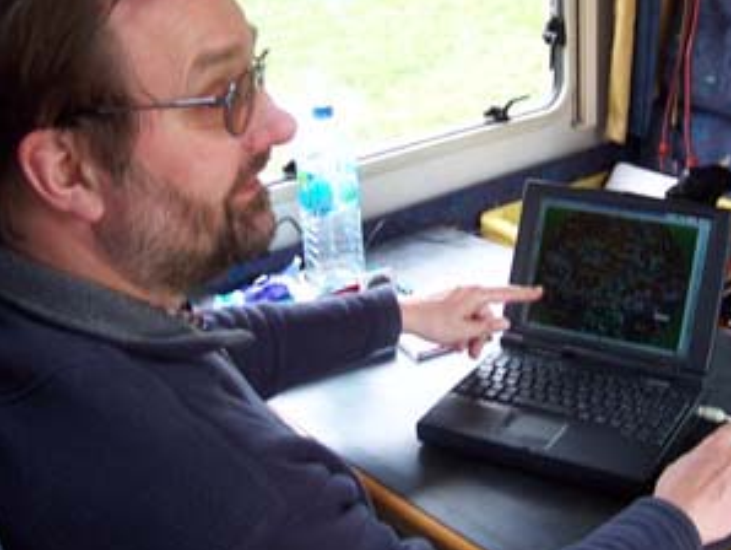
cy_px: 226
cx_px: 444
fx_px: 1078
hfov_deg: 37.3
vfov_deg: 28.5
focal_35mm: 51
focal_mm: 6.3
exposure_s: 1/30
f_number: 2.8
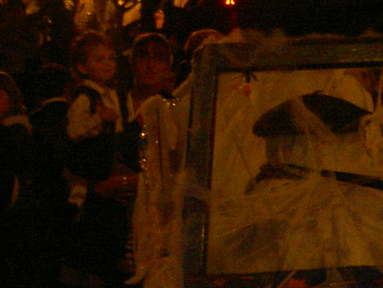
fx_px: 1517
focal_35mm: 137
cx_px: 505
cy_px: 187
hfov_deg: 13.8
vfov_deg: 10.8
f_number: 2.8
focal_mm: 8
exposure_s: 1/59.5
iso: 100
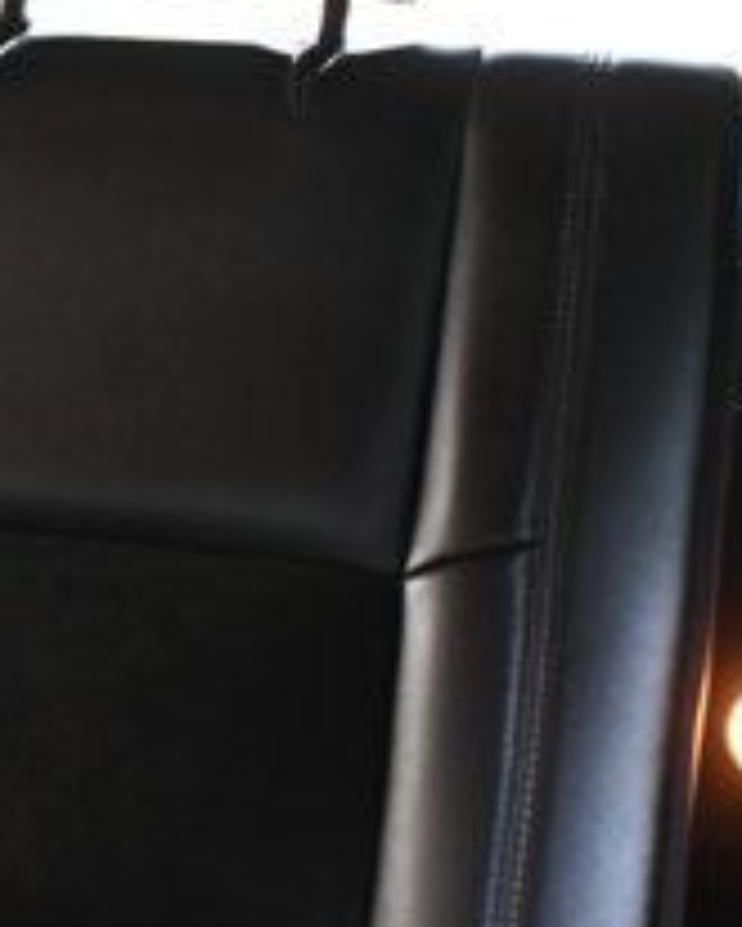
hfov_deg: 13.7
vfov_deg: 18.3
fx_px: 2880
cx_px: -396
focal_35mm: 105
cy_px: 434
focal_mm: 24
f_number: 4
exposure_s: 1/100
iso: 3200
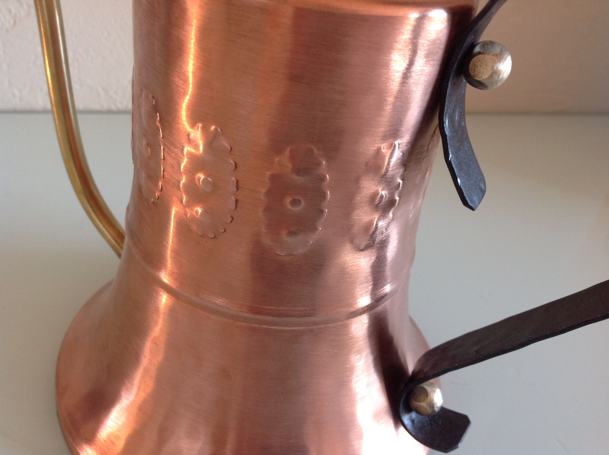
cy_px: 228
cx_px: 304
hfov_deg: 52.7
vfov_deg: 40.6
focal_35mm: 35
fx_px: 615
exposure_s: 1/15
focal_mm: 4.28
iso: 80
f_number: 2.4
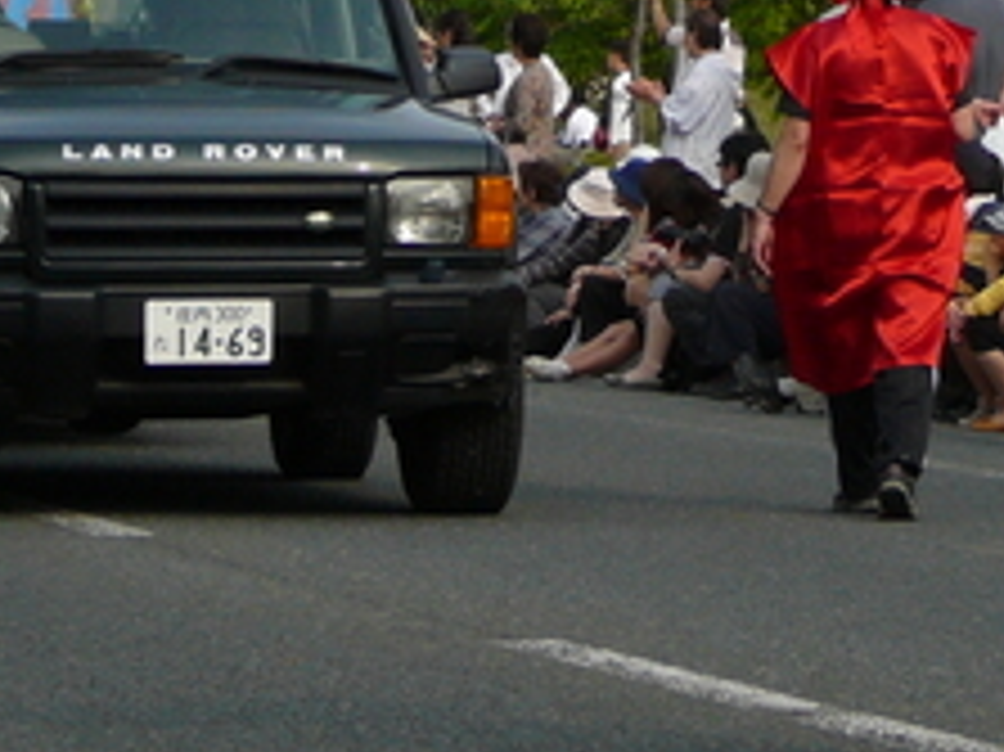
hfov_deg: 6.6
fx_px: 8725
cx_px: 918
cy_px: -135
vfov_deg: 4.9
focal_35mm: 301
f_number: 3.9
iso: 80
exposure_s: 1/500
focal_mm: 15.6
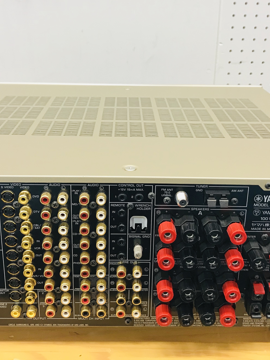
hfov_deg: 33.6
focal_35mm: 43
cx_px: 131
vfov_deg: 43.8
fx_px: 447
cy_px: 161
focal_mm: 3.99
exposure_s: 1/33
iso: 40
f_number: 1.8
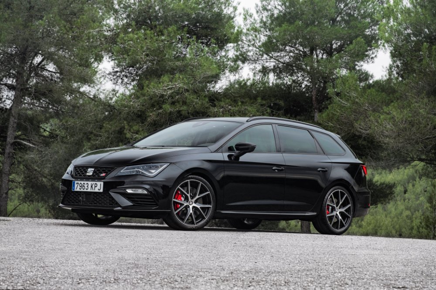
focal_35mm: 105
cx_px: 218
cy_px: 145
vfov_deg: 13.0
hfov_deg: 19.5
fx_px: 1271
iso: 1250
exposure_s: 1/80
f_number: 10
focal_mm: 105
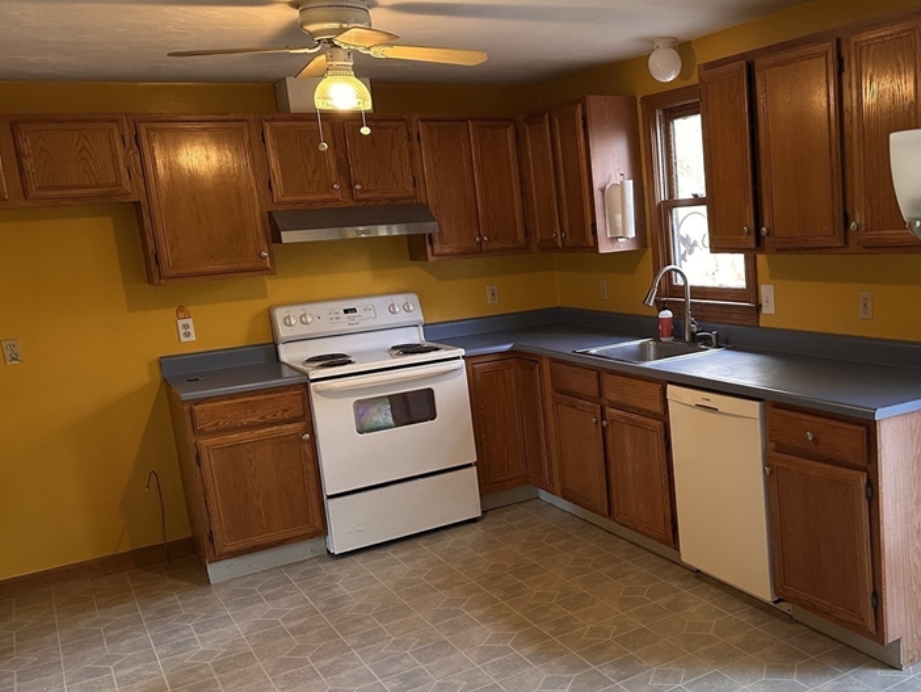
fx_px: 932
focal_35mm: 35
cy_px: 387
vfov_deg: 40.7
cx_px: 668
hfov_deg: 50.8
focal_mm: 6.86
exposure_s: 1/60
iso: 320
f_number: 1.78
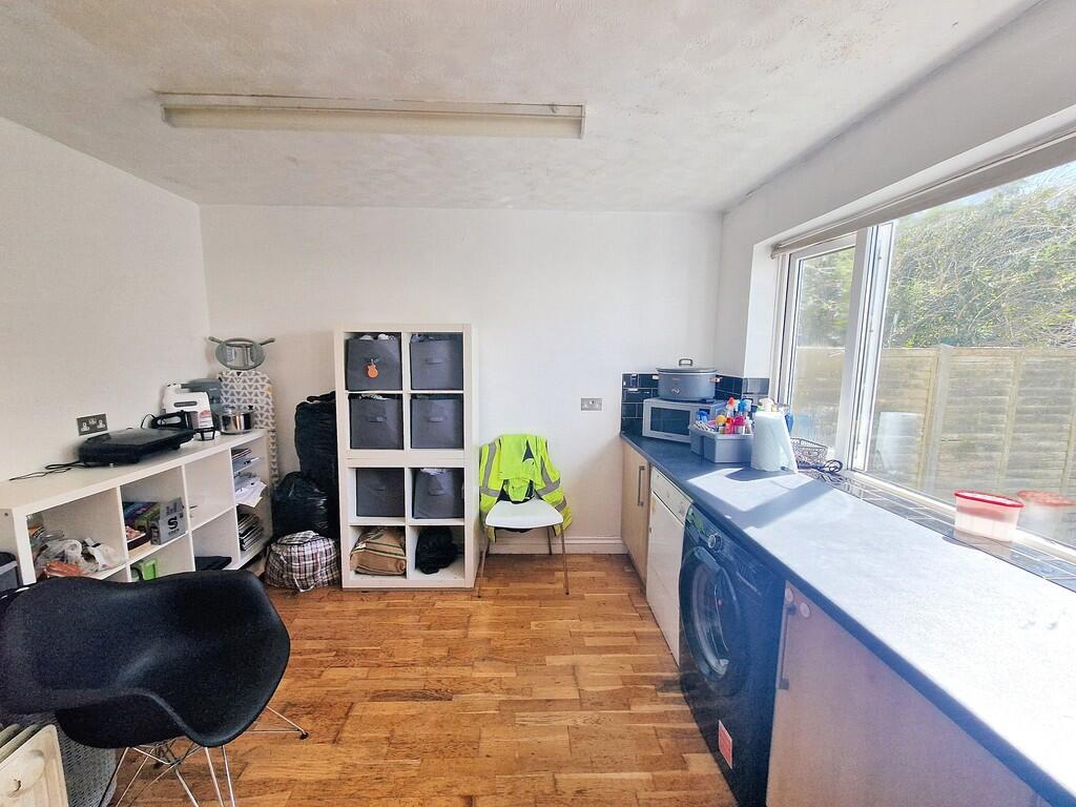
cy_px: 404
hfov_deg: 106.2
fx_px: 404
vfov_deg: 89.9
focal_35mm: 13
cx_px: 538
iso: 50
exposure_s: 1/448
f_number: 2.2
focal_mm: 2.2
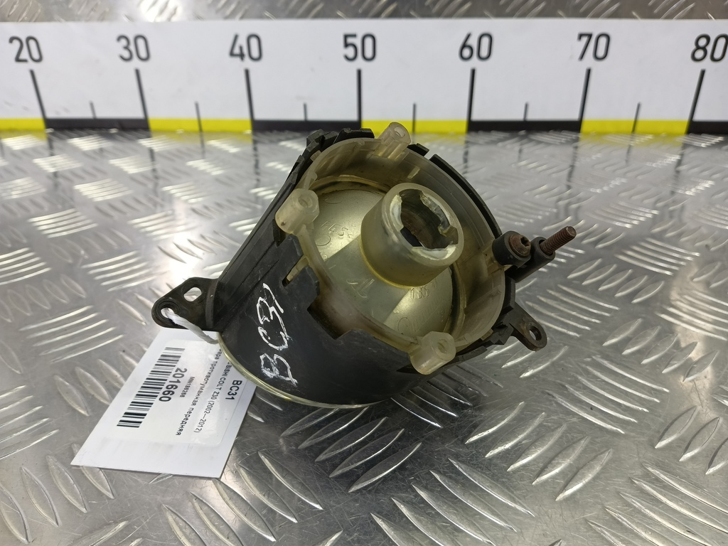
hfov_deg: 73.9
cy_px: 273
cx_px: 364
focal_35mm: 23
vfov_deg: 58.9
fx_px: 484
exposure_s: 1/50
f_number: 1.6
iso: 118
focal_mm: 4.11
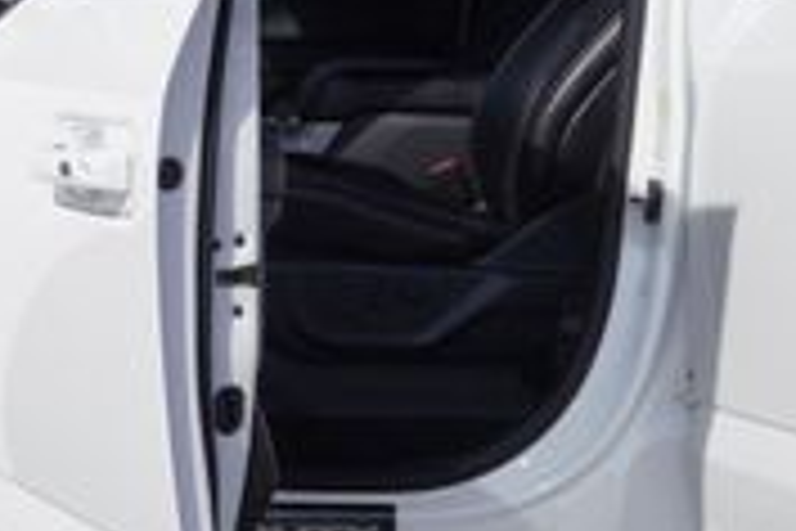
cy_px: 288
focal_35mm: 114
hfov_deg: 17.8
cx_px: 126
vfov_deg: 12.0
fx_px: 2516
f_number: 10
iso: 100
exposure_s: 1/250
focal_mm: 21
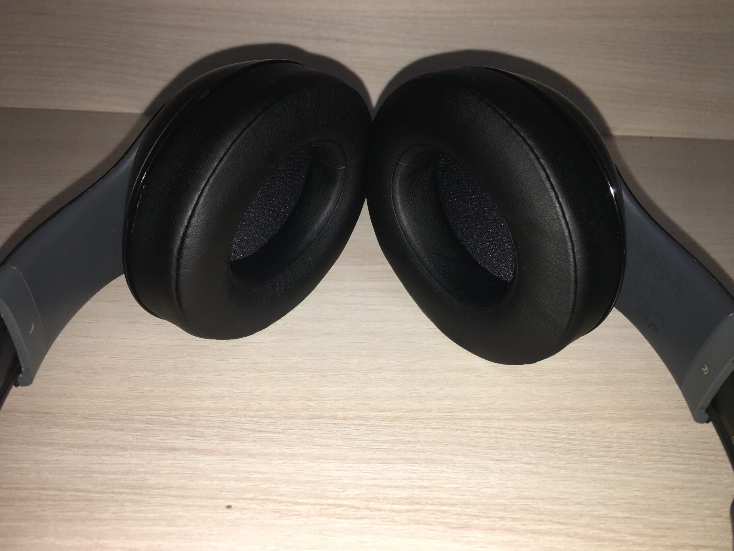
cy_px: 276
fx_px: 615
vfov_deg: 48.2
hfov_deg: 61.7
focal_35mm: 29
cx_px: 367
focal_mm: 4.15
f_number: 2.2
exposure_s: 1/80
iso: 25
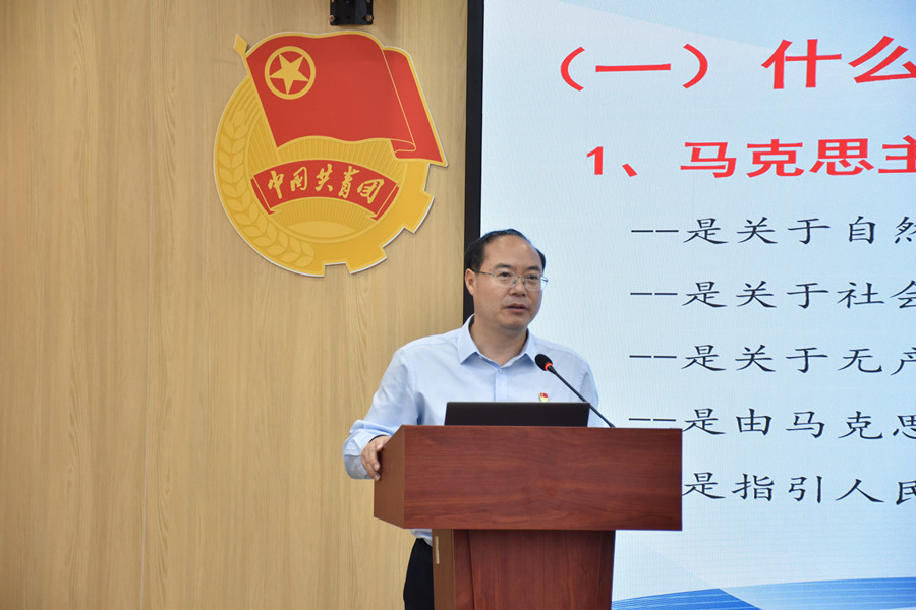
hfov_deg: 17.1
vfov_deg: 11.4
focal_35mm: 120
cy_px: 305
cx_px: 458
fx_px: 3053
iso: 800
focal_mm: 80
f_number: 5.3
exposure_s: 1/60
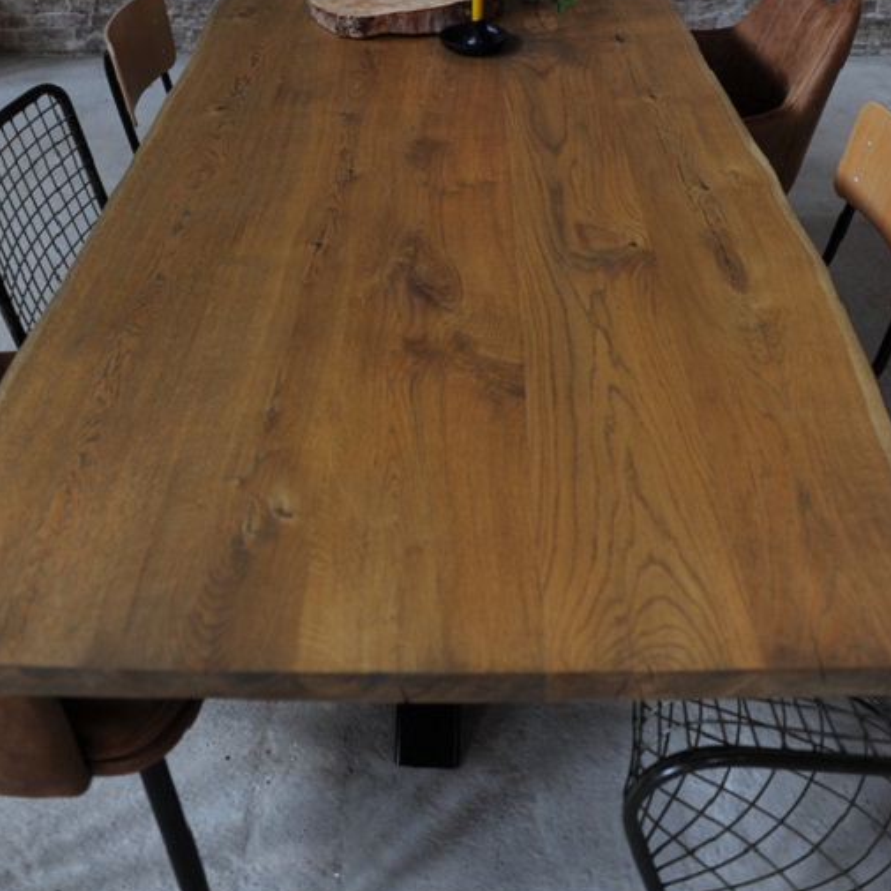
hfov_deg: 43.9
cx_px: 450
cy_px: 221
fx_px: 1107
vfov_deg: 42.5
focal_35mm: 38
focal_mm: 29
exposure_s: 1/30
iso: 400
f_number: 3.5
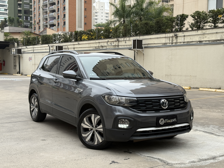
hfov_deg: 39.7
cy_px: 84
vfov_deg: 30.3
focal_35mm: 48
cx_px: 112
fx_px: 311
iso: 64
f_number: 1.78
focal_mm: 6.76
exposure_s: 1/802
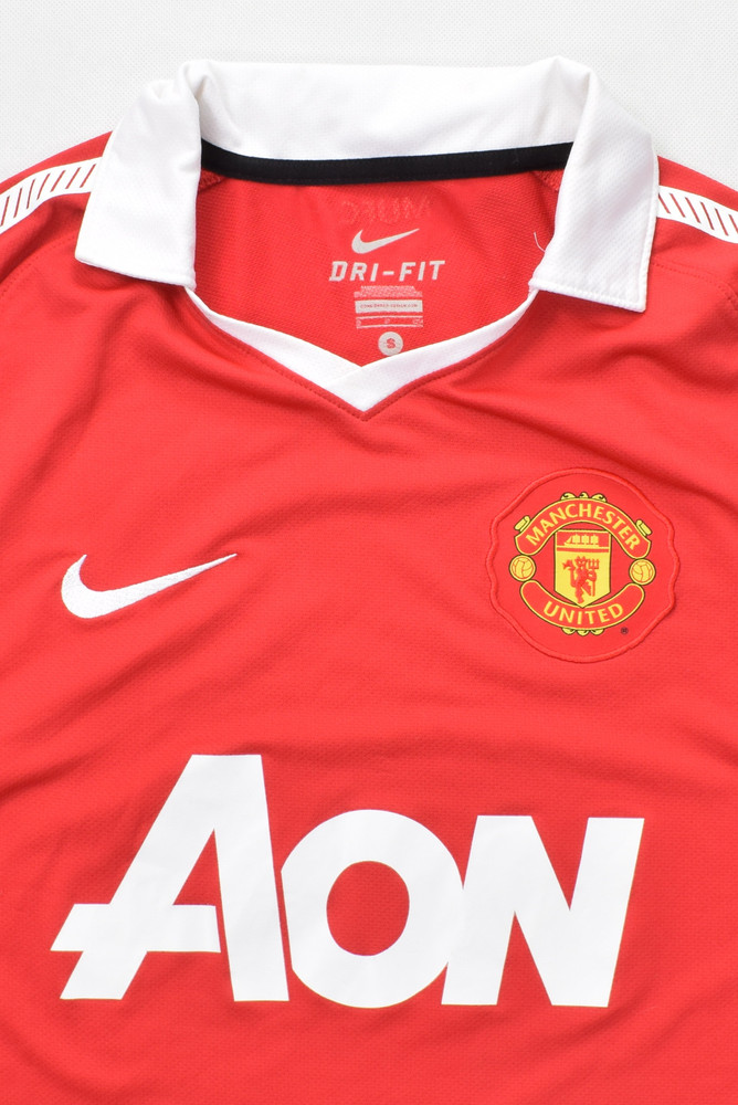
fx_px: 829
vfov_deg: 67.4
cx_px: 369
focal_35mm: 27
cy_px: 552
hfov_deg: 48.0
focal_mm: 18
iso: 400
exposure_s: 1/30
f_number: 11
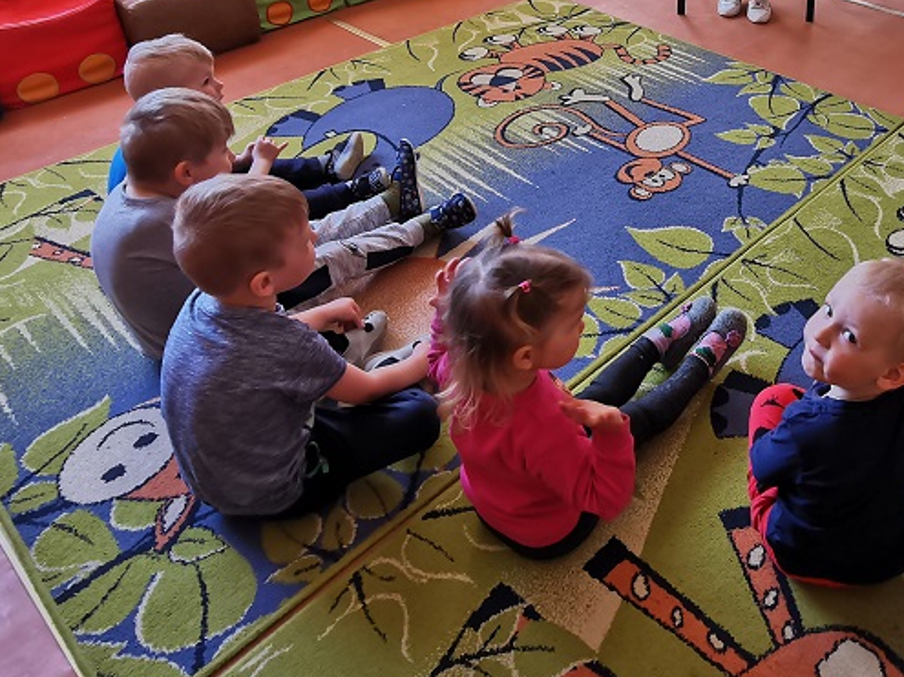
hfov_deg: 53.2
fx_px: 862
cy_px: 141
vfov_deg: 41.2
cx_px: 665
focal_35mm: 33
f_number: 2.2
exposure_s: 1/100
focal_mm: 2.26
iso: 80
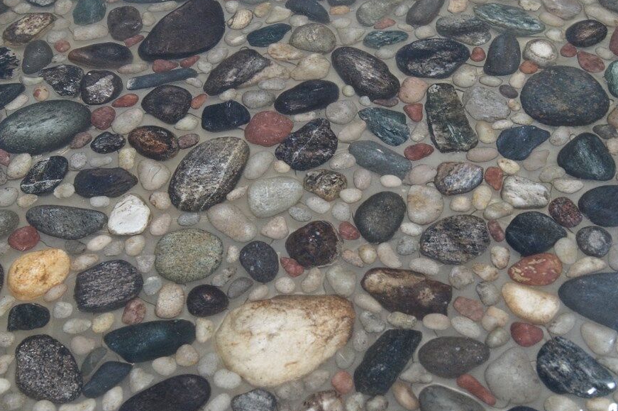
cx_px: 314
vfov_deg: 24.1
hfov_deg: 35.7
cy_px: 251
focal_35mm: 56
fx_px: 960
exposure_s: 1/13
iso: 800
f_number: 8
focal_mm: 26
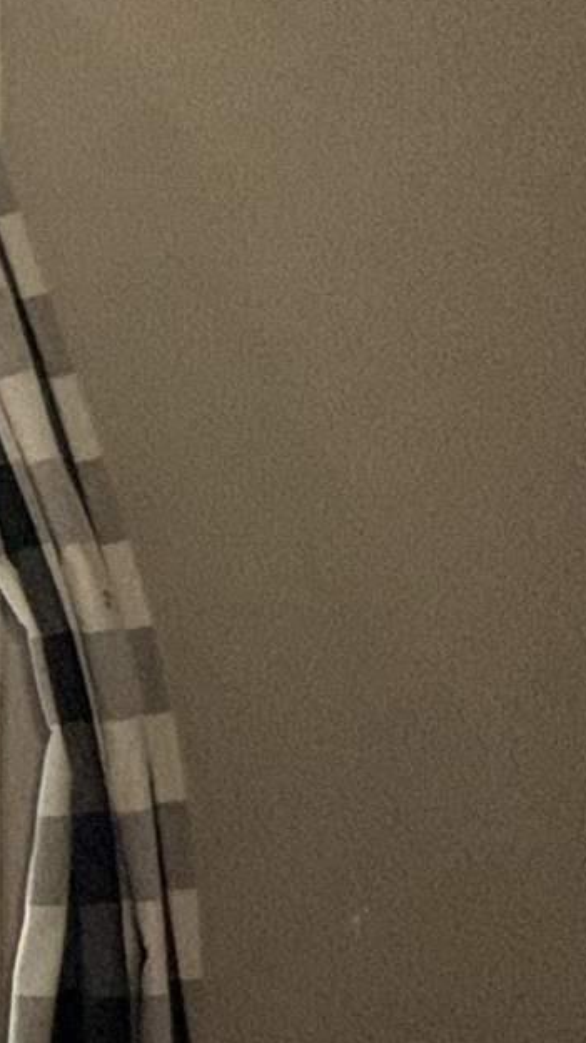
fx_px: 2074
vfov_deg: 27.7
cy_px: 816
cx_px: -1806
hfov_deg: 8.0
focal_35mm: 75
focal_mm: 2.22
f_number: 2.2
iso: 320
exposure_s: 1/120
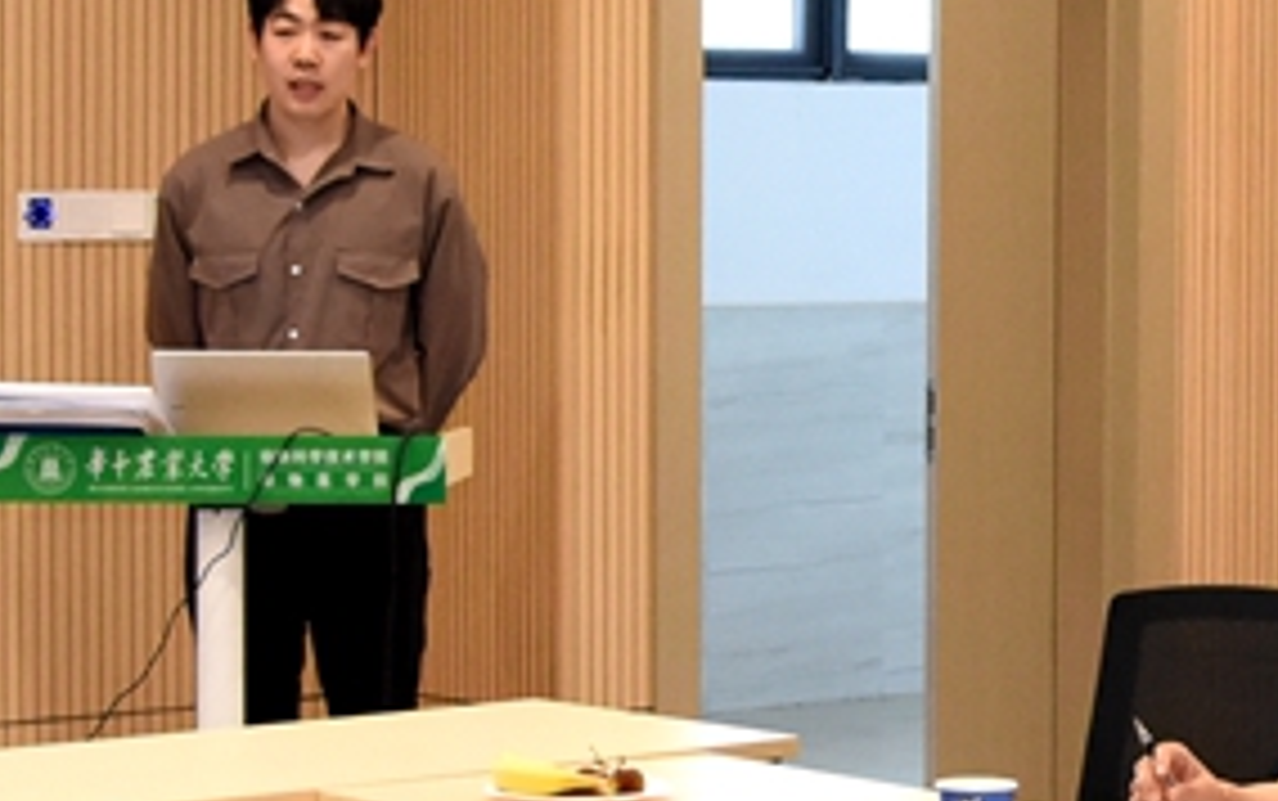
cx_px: 1138
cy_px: 410
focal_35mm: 129
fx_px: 4497
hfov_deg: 16.0
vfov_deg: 10.2
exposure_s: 1/125
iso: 2500
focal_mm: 24
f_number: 4
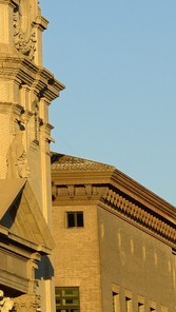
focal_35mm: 283
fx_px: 2343
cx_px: -384
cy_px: -167
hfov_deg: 4.1
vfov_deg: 7.5
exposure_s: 1/160
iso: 200
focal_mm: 50
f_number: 11
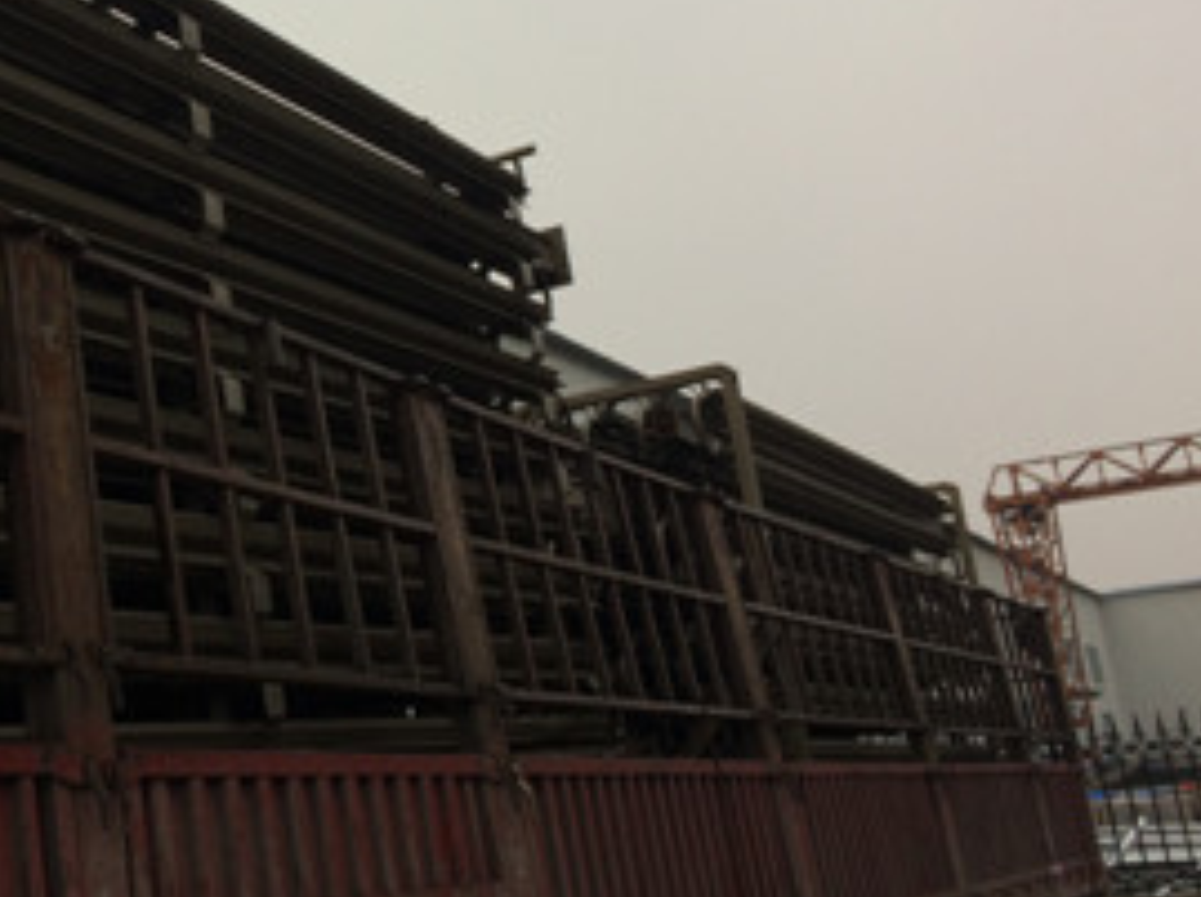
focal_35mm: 54
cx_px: 112
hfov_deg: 33.6
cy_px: 306
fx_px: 1871
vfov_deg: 26.8
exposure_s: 1/113
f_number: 2.2
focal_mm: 4.15
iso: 32
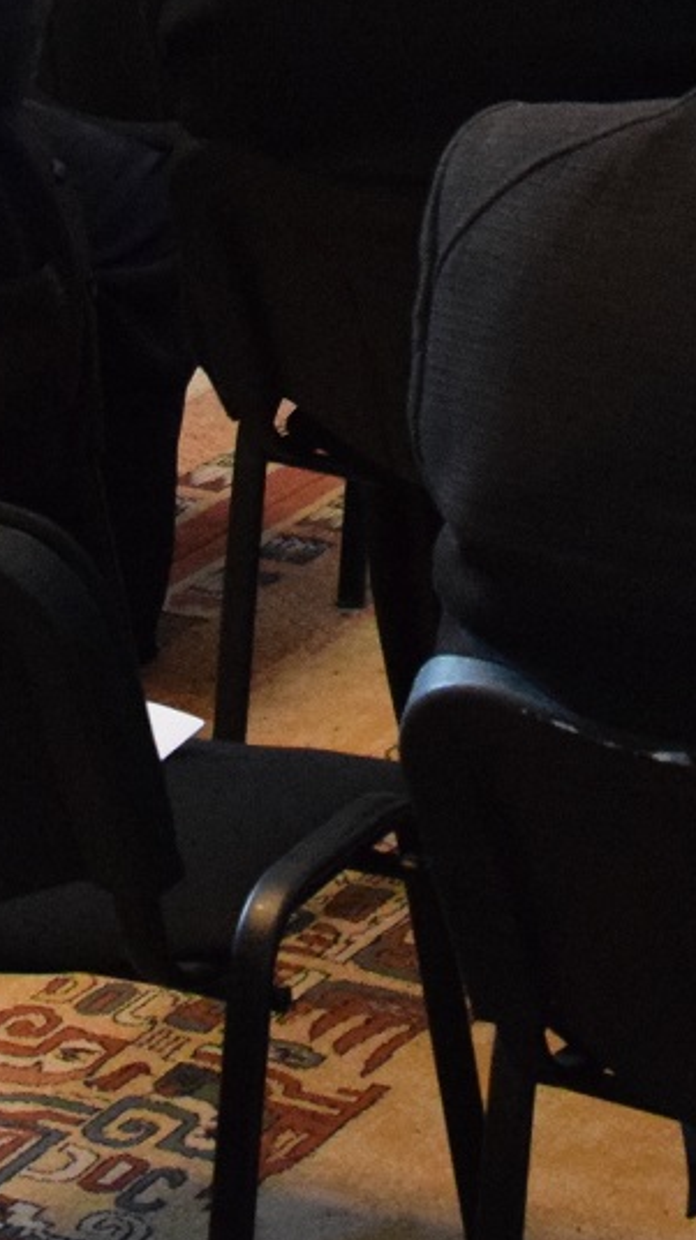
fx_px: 4336
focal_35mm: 132
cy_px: -363
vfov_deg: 15.5
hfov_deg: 9.1
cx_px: 601
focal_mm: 18
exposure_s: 1/60
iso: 3200
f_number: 4.5
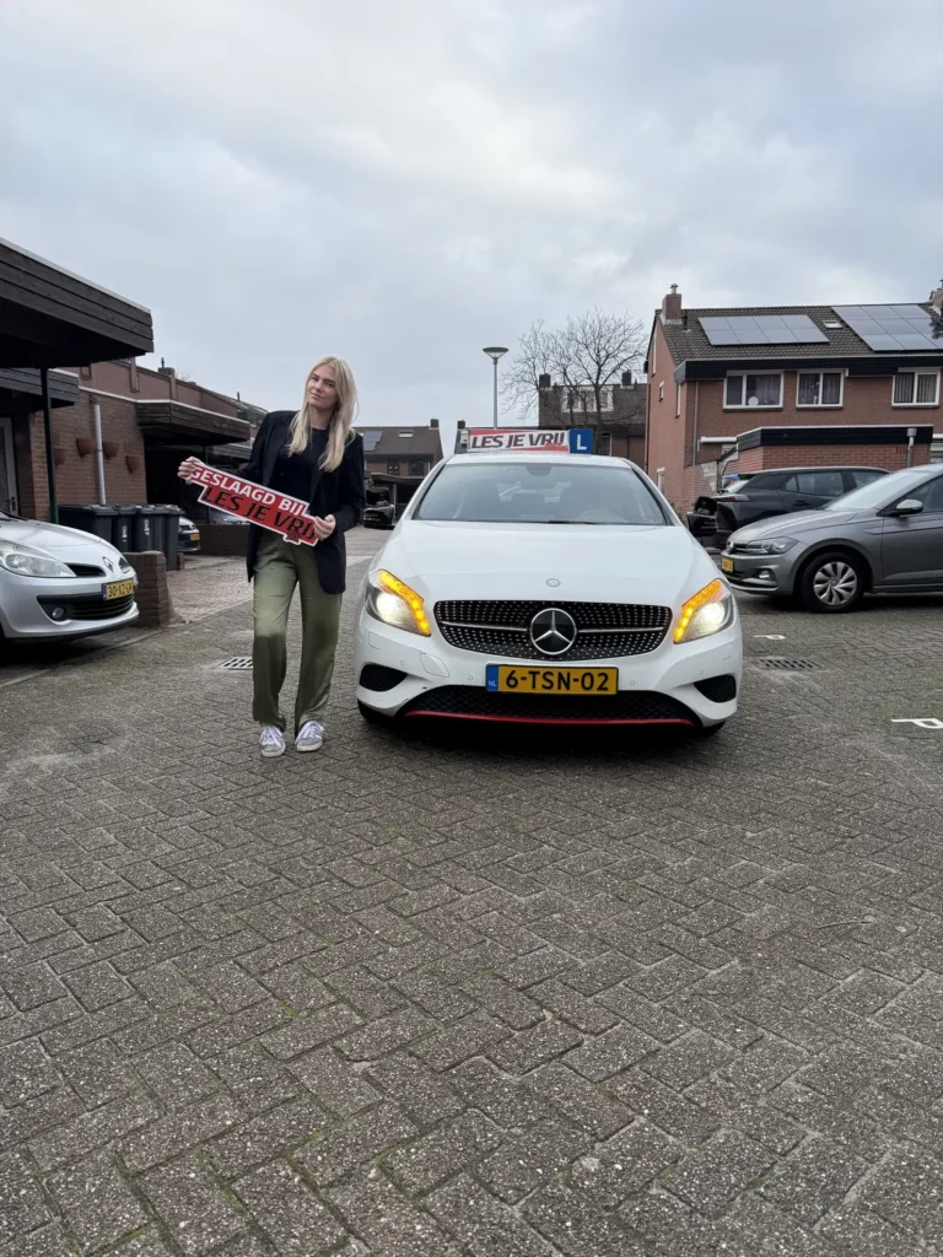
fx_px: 872
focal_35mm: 24
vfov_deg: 71.6
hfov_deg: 56.8
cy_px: 628
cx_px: 472
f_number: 1.78
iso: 80
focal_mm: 6.76
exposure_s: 1/1139
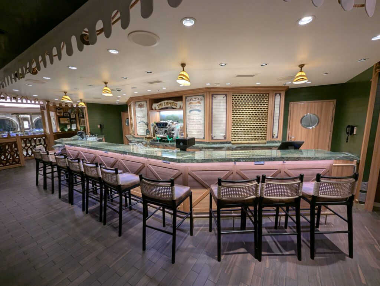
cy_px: 143
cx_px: 190
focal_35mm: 13
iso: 200
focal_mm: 1.95
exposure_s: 1/60
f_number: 2.2
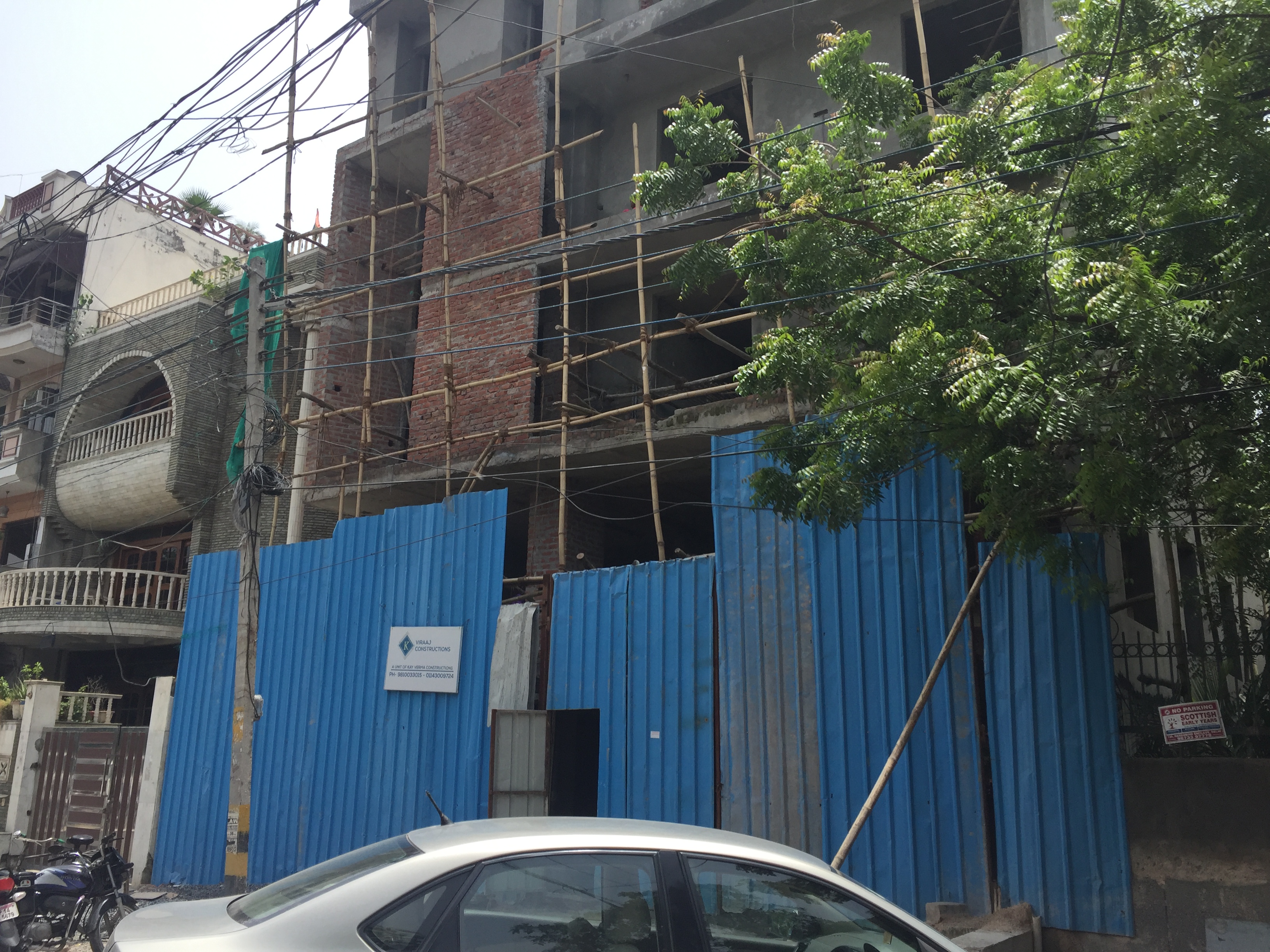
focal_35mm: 29
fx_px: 1064
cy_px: 476
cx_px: 635
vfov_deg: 48.2
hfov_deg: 61.7
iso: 32
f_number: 2.2
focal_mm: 4.15
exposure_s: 1/1236
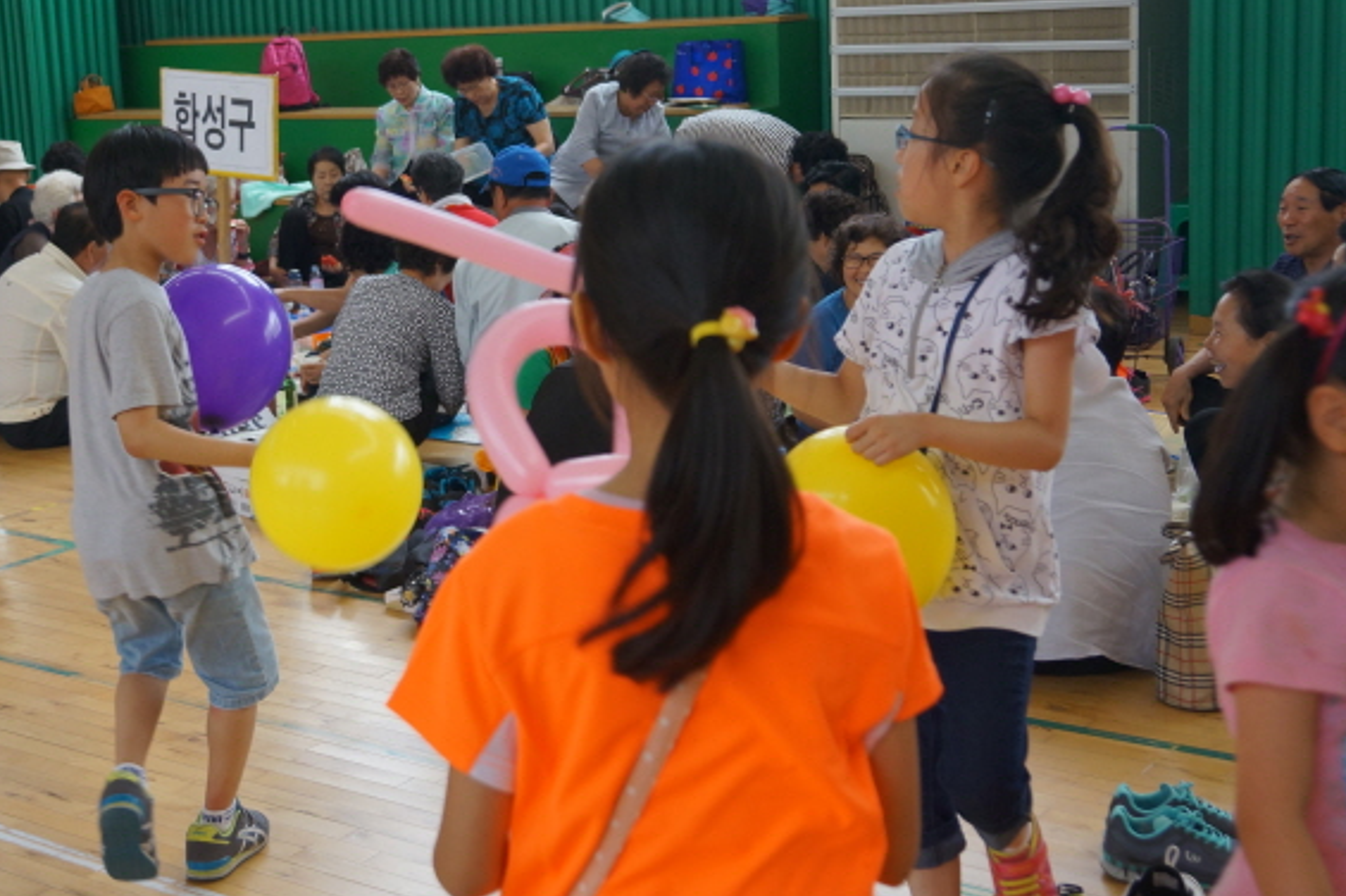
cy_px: 360
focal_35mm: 52
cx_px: 536
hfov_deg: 38.1
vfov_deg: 25.9
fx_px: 1943
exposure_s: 1/160
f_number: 4.5
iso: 640
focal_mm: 28
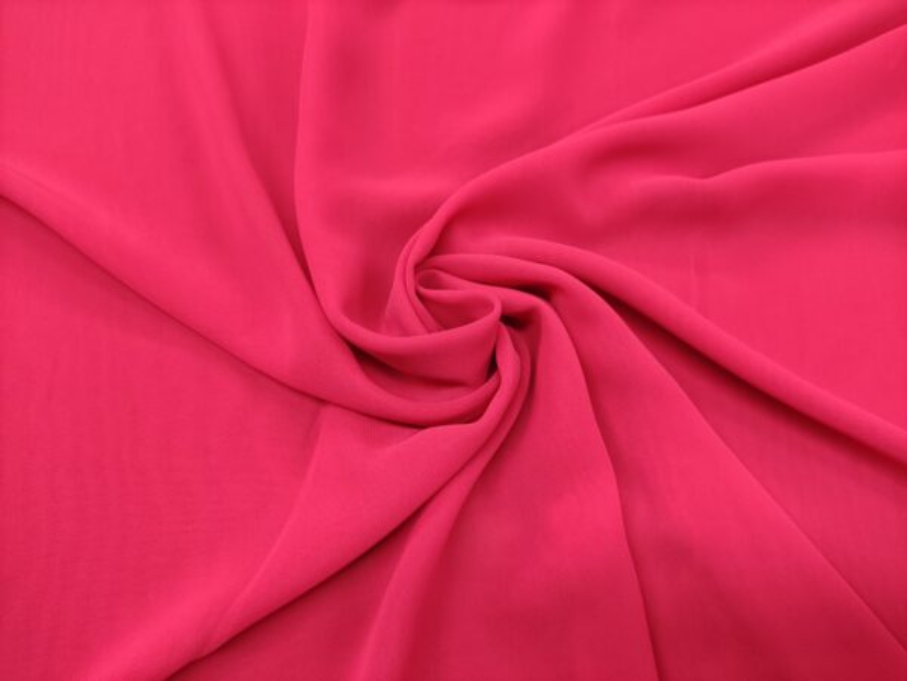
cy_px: 340
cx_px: 454
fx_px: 655
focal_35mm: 25
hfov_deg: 69.4
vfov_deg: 54.9
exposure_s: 1/60
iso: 250
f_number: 1.89
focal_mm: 5.43
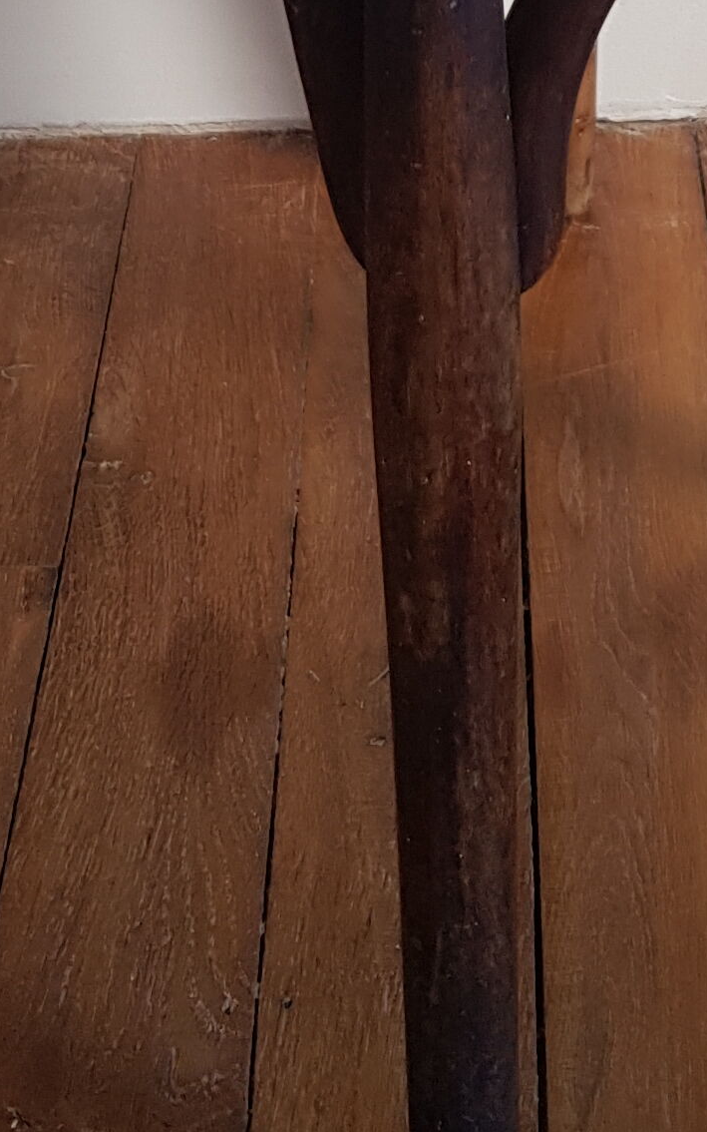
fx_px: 3020
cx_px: 450
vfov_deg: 19.2
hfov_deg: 13.3
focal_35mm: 98
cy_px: -424
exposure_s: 1/50
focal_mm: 4.2
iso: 80
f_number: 1.7
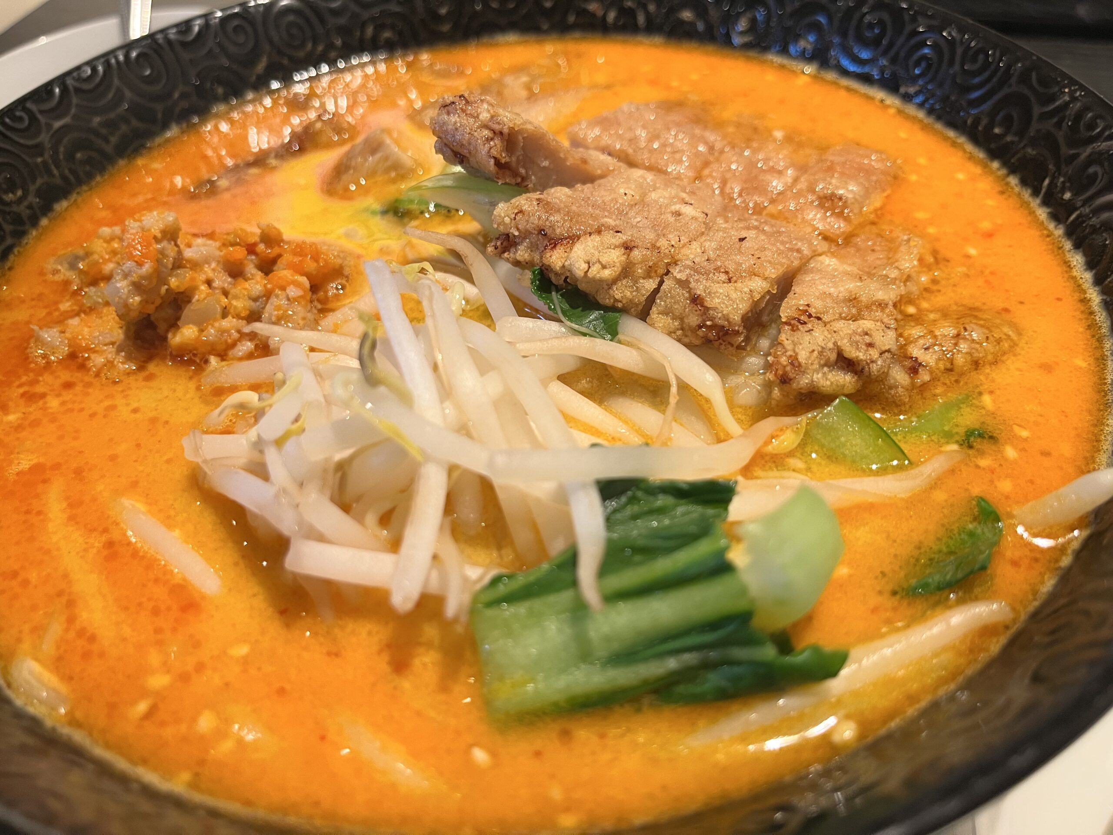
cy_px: 418
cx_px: 556
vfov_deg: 53.1
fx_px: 836
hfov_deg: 67.3
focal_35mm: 26
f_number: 1.6
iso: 200
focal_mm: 5.1
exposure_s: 1/50
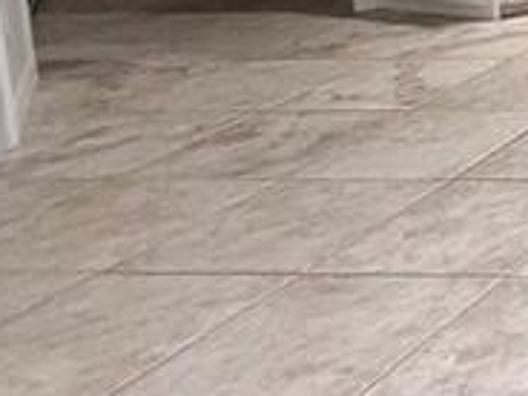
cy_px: -218
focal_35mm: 78
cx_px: 1202
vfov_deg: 16.9
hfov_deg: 15.8
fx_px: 1190
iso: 400
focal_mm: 2.22
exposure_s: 1/60
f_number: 2.2
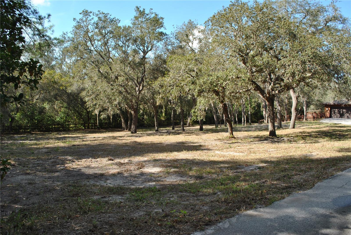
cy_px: 118
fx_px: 263
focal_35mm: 27
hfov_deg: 67.3
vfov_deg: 48.0
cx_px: 176
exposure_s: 1/160
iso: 100
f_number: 6.3
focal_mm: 18
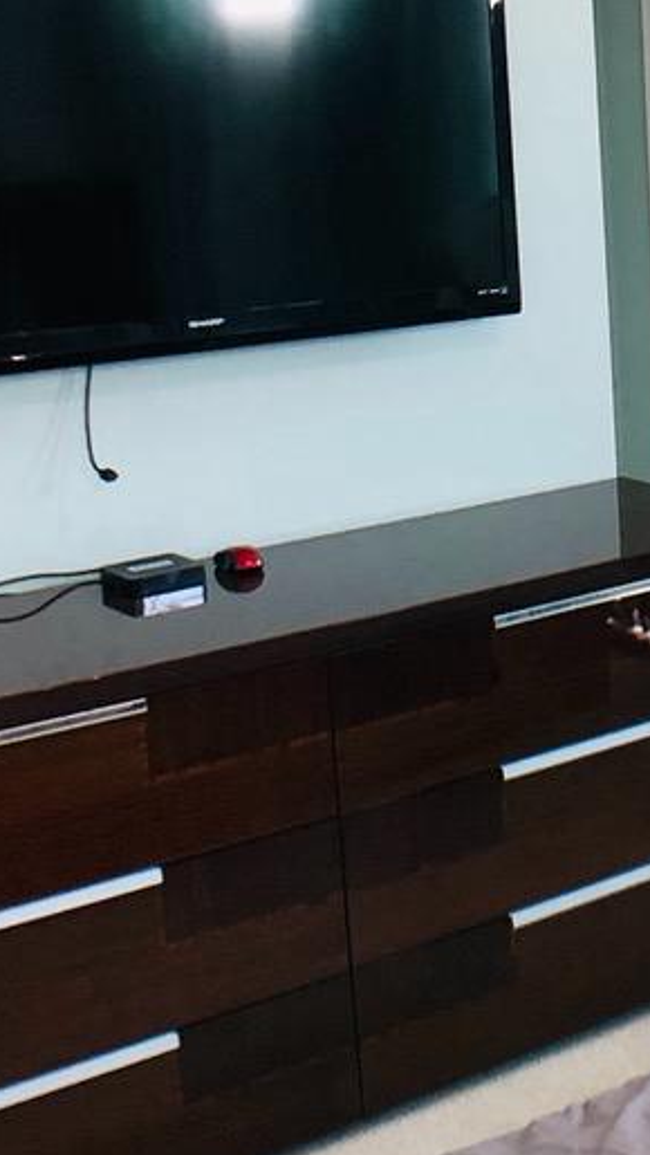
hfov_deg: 12.7
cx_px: 919
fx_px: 2786
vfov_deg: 23.3
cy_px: 388
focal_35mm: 91
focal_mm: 3.99
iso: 32
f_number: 1.8
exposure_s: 1/30
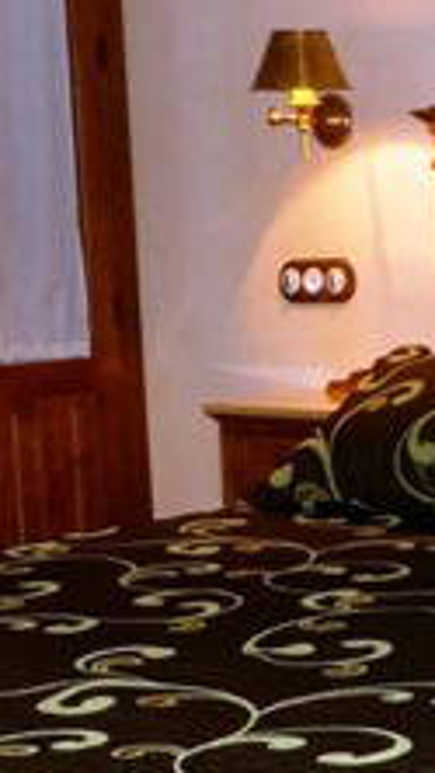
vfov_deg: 24.1
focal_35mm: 88
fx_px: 1803
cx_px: 609
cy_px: 526
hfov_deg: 13.2
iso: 200
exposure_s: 1/60
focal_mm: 5.1
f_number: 3.3
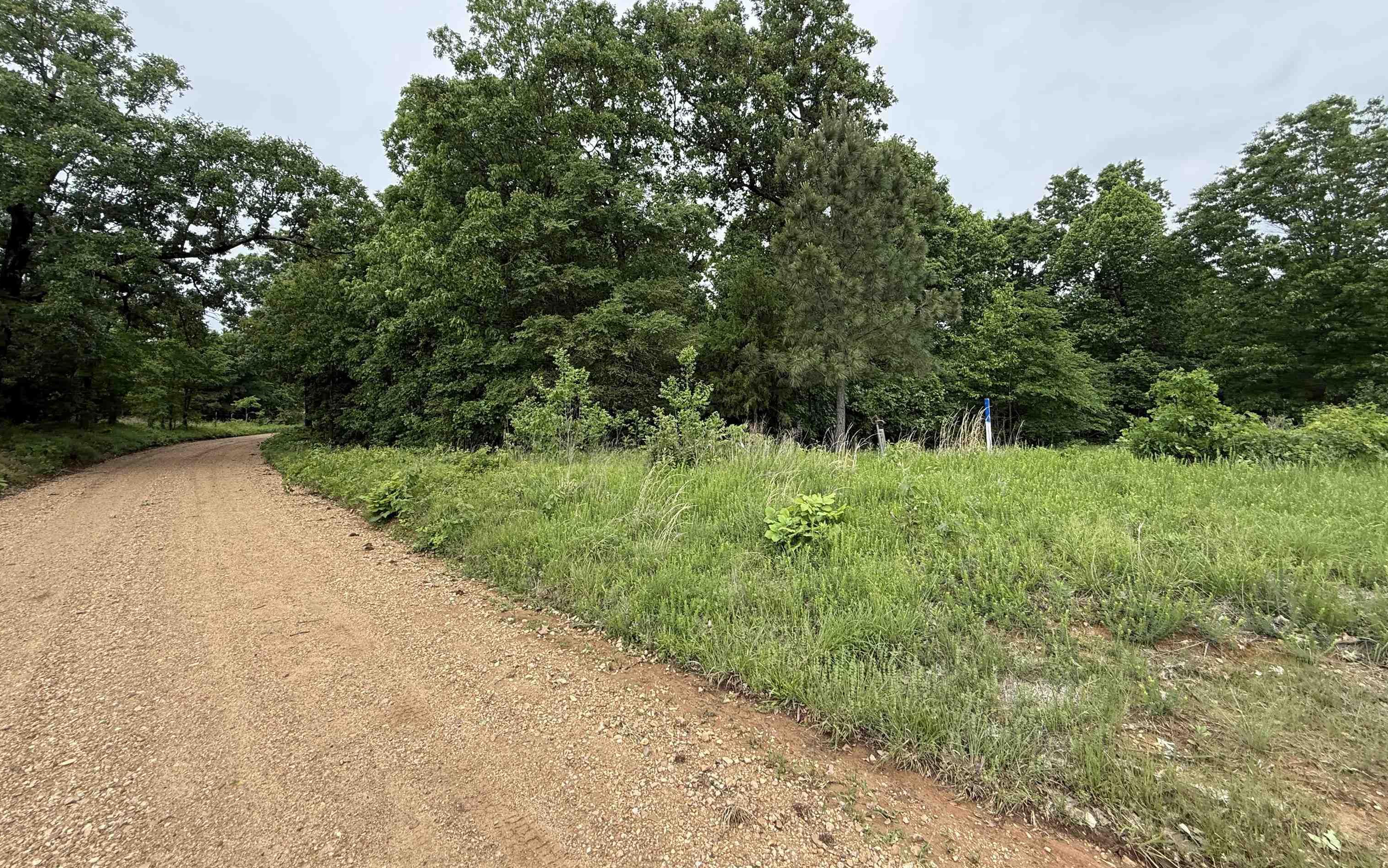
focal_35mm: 15
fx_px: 567
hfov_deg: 101.5
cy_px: 365
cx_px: 691
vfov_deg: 74.3
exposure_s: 1/388
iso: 64
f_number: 2.2
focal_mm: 2.22
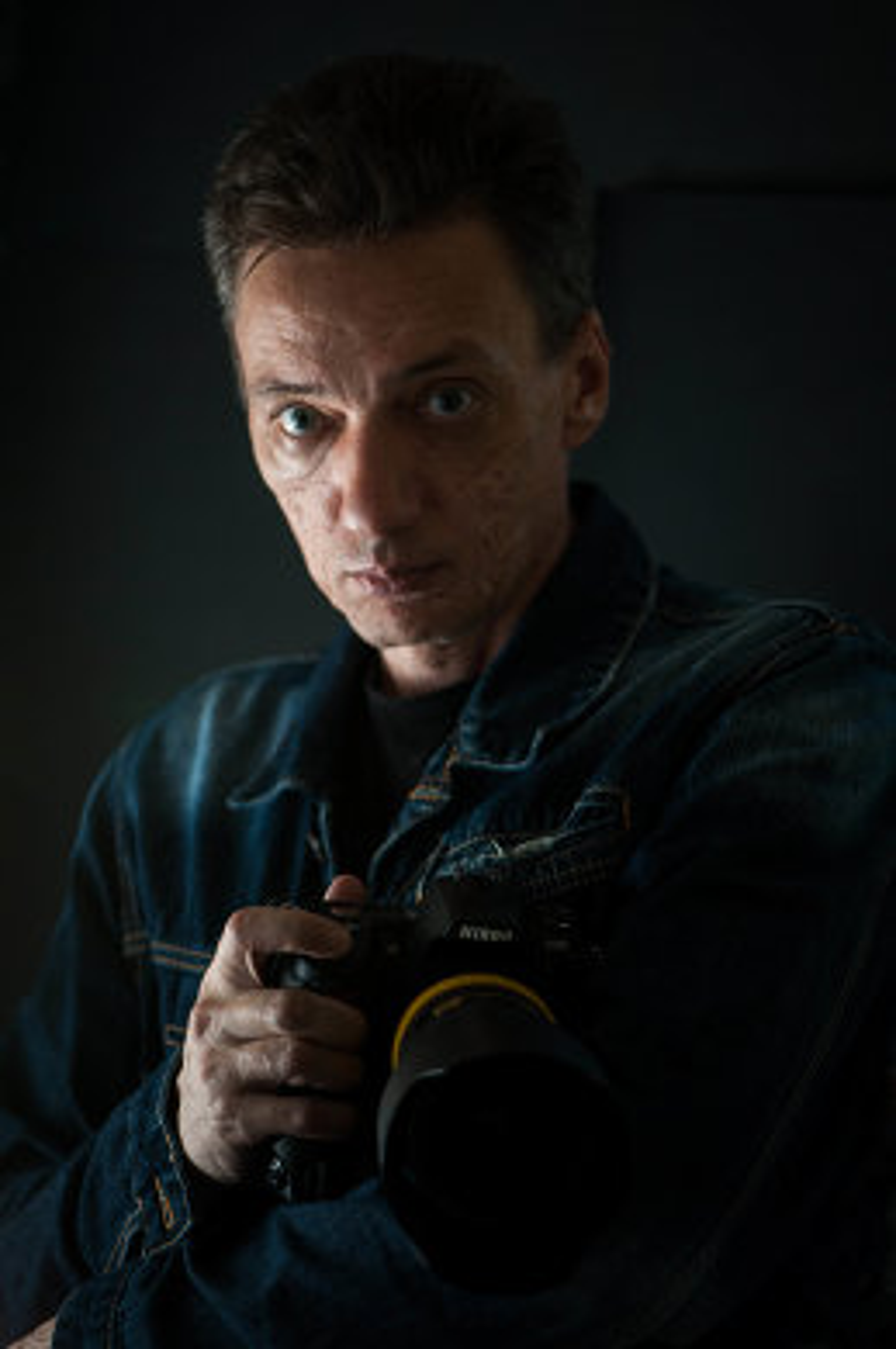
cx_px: 448
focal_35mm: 105
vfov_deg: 19.5
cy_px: 674
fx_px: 3930
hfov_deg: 13.0
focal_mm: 105
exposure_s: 1/250
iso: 320
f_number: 3
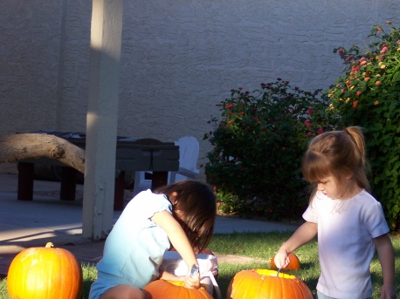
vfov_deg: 10.5
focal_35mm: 141
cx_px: 278
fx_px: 1628
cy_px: 176
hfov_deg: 14.0
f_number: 4.8
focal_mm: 21.3
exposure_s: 1/250
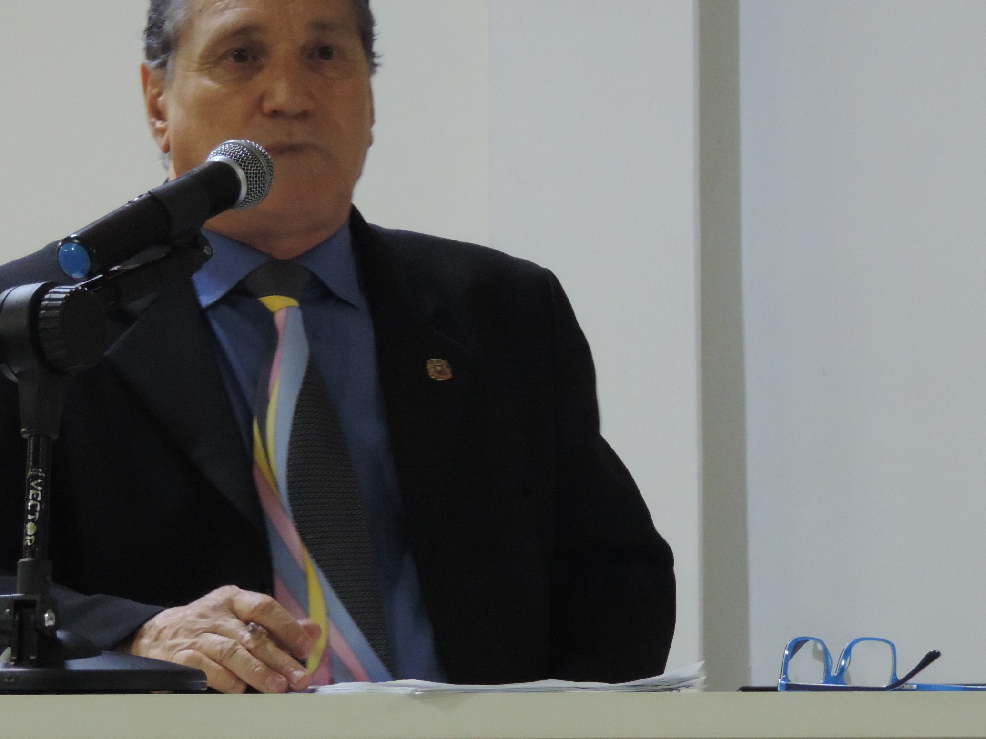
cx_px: 500
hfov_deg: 9.3
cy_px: 340
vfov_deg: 7.0
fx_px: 6067
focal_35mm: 213
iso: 800
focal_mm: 24
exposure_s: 1/15
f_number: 4.3
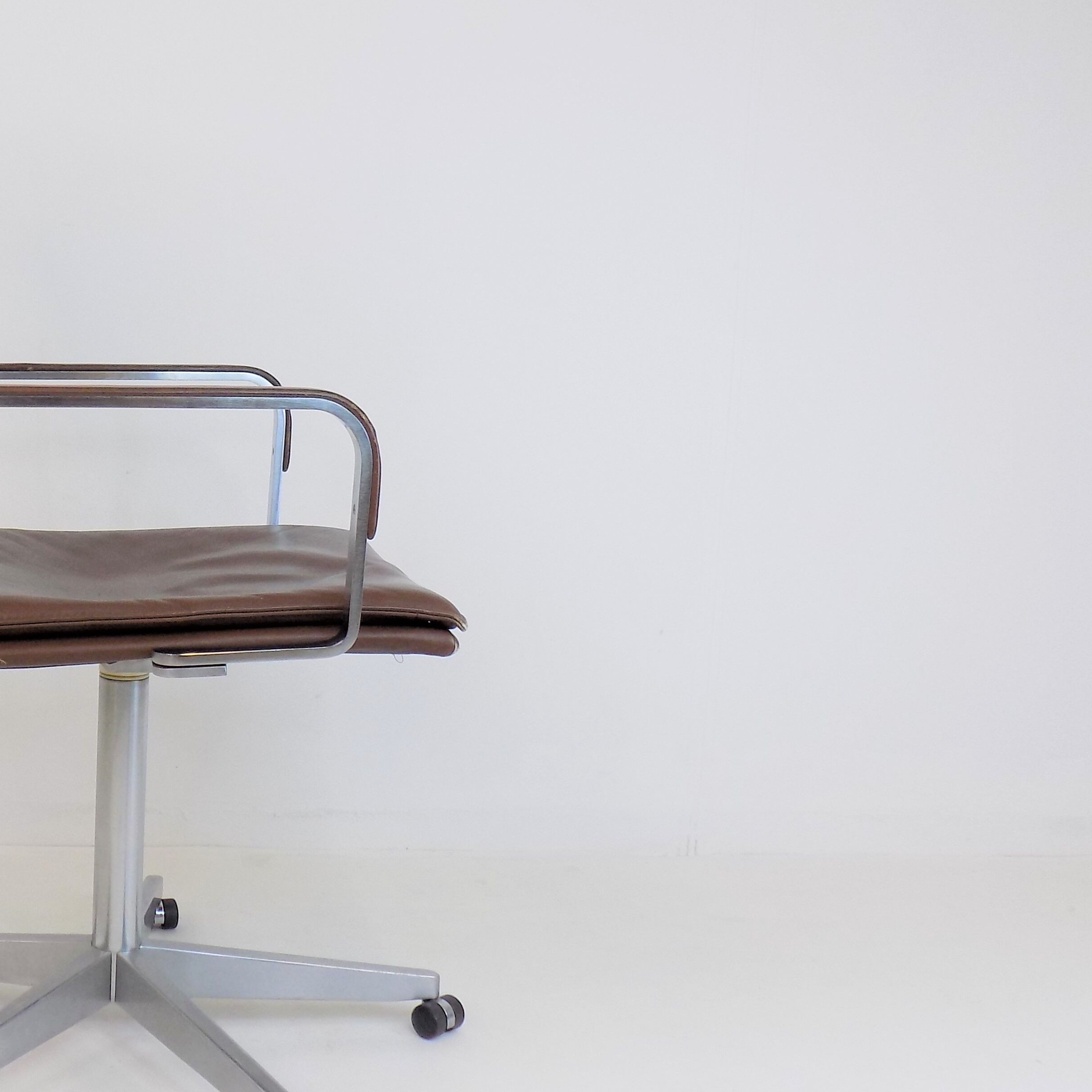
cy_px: 524
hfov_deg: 37.2
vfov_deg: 39.2
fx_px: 1535
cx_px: 163
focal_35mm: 43
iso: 80
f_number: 3.1
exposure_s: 1/60
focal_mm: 4
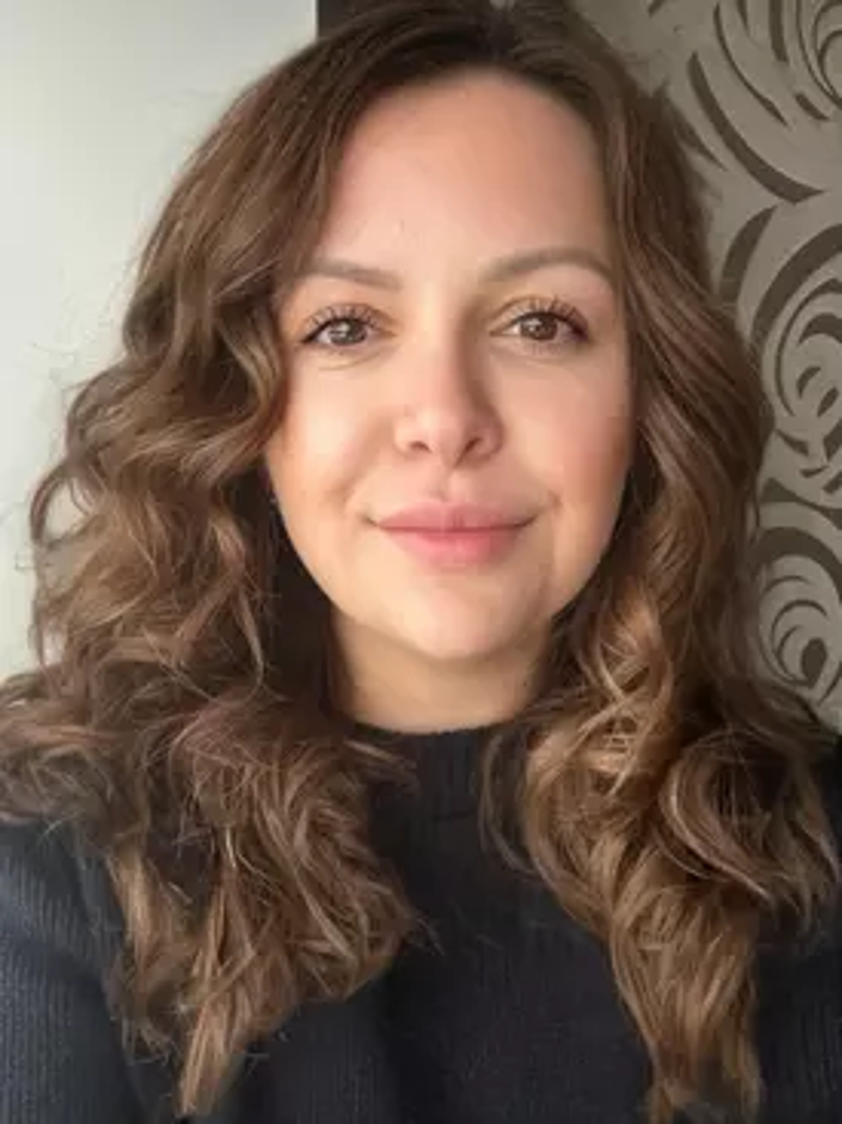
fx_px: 974
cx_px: 421
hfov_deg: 46.8
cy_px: 562
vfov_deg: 60.0
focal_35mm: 30
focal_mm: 2.69
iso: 160
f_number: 1.9
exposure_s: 1/60
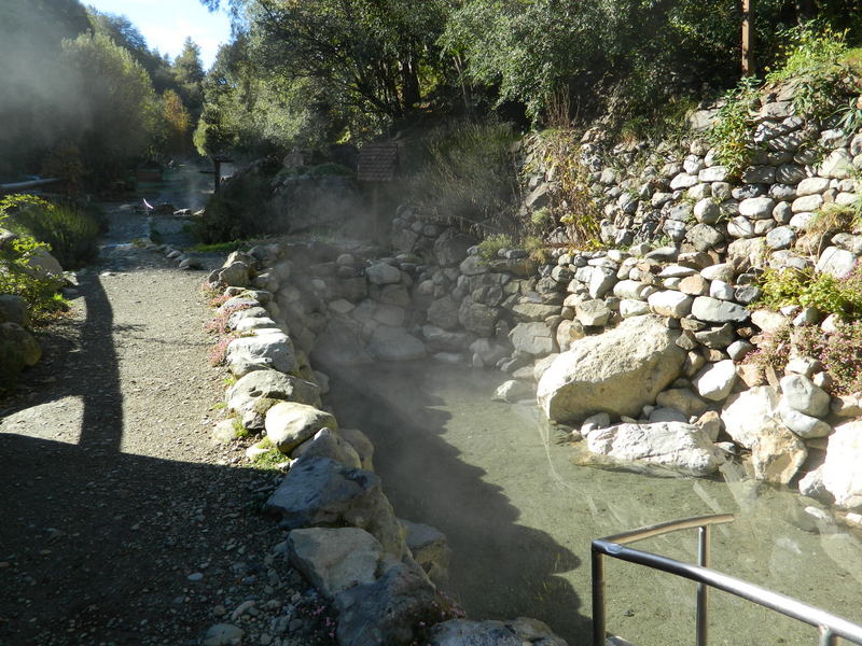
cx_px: 431
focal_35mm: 31
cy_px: 323
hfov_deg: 58.4
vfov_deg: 45.4
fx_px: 772
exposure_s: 1/250
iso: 80
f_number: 3.2
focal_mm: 5.6
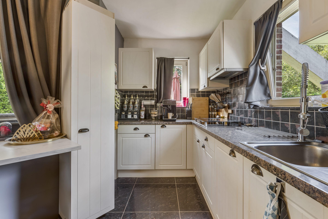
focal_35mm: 16
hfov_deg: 96.7
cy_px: 110
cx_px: 164
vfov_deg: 73.8
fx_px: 146
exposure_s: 1/3
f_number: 11
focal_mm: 16
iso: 250
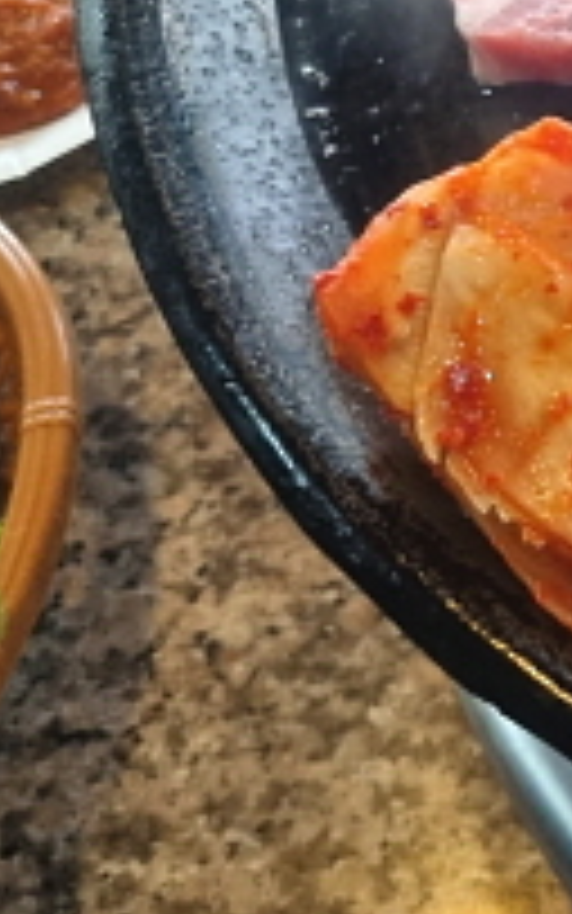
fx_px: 2168
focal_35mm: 87
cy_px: 230
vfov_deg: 23.6
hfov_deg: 12.6
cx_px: 1252
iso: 400
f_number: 1.8
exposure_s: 1/40
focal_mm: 5.4
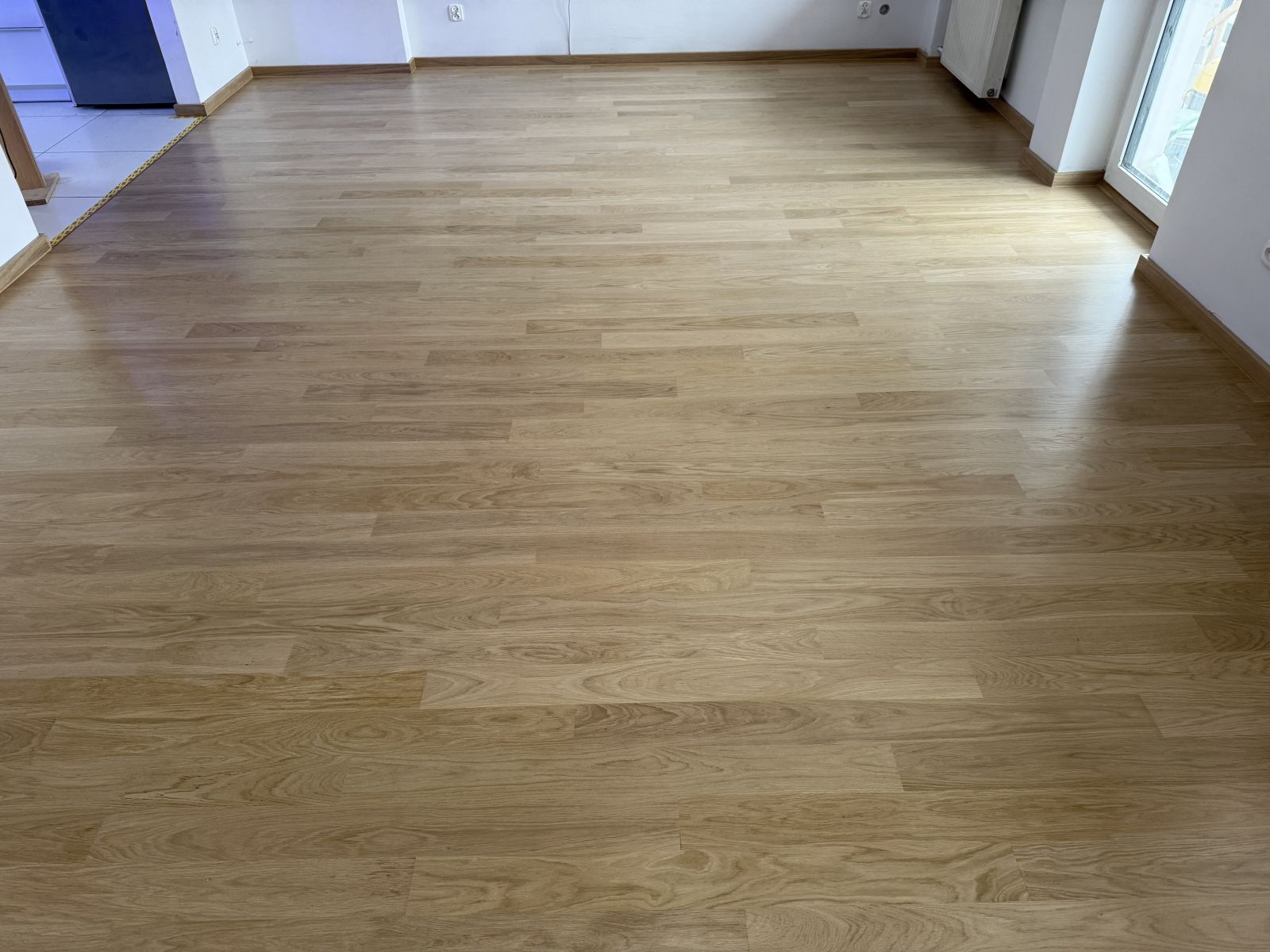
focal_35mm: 24
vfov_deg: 56.8
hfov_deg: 71.6
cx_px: 635
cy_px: 476
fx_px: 881
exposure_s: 1/61
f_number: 1.78
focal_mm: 6.76
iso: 200
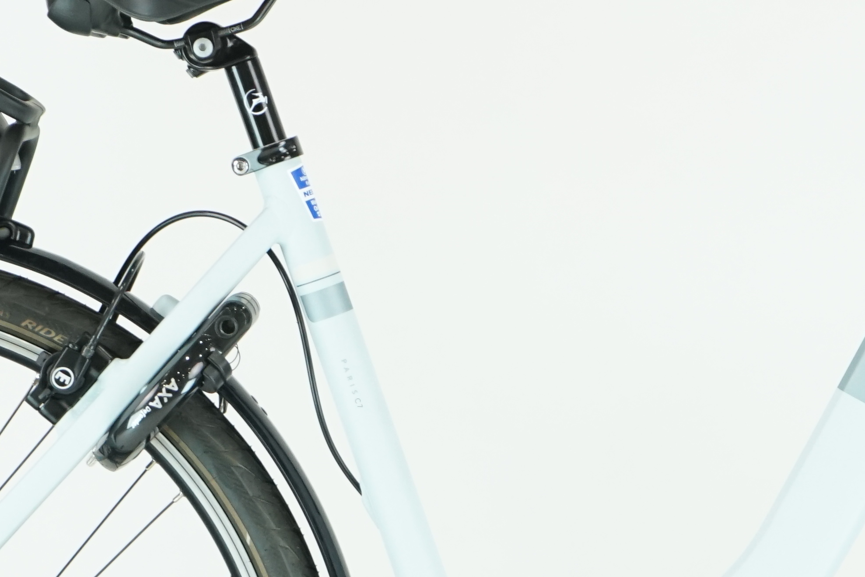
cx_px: 601
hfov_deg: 11.7
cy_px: 375
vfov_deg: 7.8
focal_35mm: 176
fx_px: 4229
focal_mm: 58
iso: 1600
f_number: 5
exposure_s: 1/200
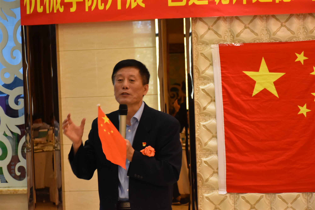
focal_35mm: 90
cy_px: 105
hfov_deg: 22.6
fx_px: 787
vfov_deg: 15.2
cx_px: 158
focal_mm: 60
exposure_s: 1/60
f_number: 5
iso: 1400
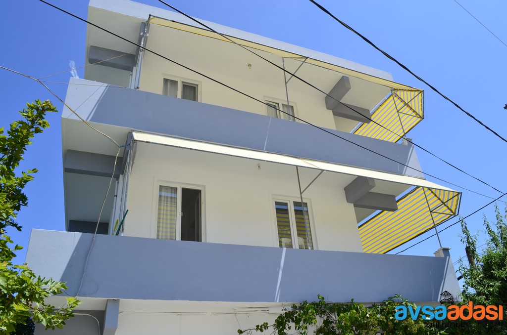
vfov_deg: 47.7
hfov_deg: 67.5
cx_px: 254
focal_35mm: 27
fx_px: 379
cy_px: 168
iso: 110
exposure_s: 1/125
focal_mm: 18
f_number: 11
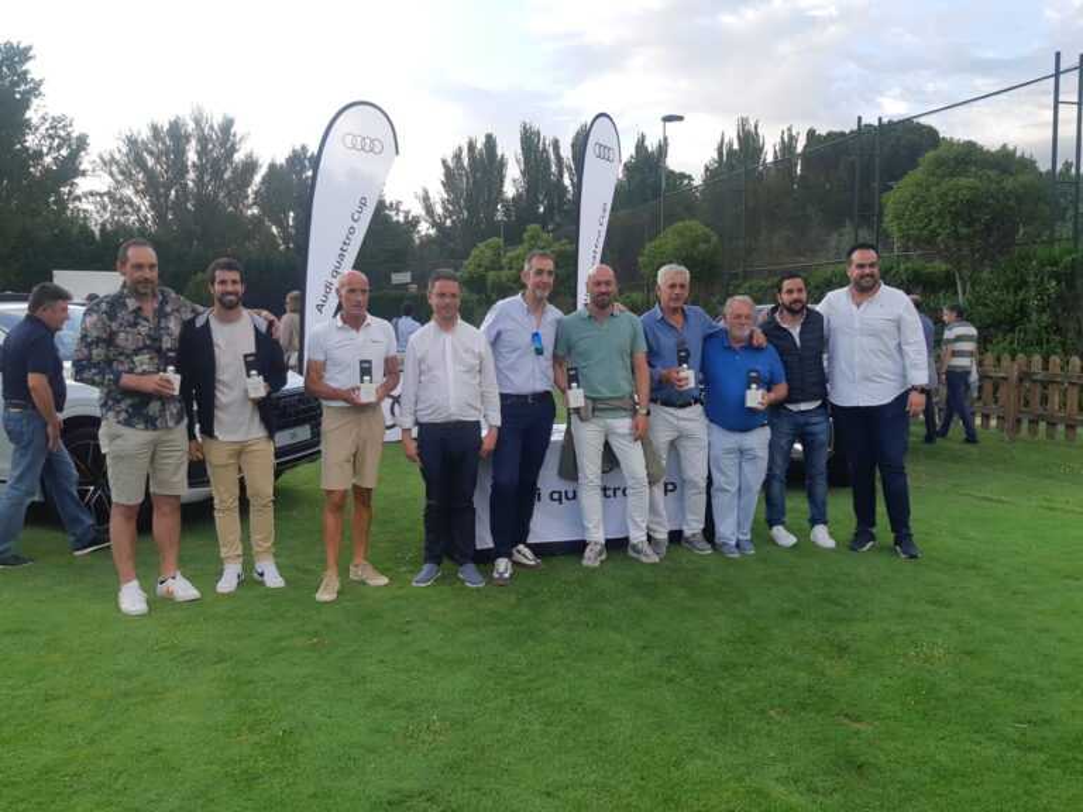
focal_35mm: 26
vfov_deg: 53.1
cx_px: 542
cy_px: 406
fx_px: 813
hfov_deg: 67.3
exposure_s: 1/460
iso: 40
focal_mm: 3.93
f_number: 1.7
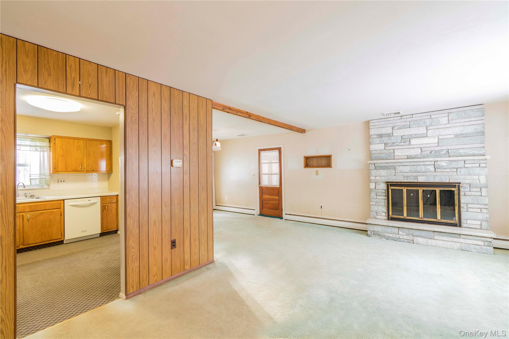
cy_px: 170
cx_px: 254
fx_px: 226
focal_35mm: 16
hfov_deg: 96.7
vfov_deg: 73.7
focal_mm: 16
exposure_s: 1/3
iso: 400
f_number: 9
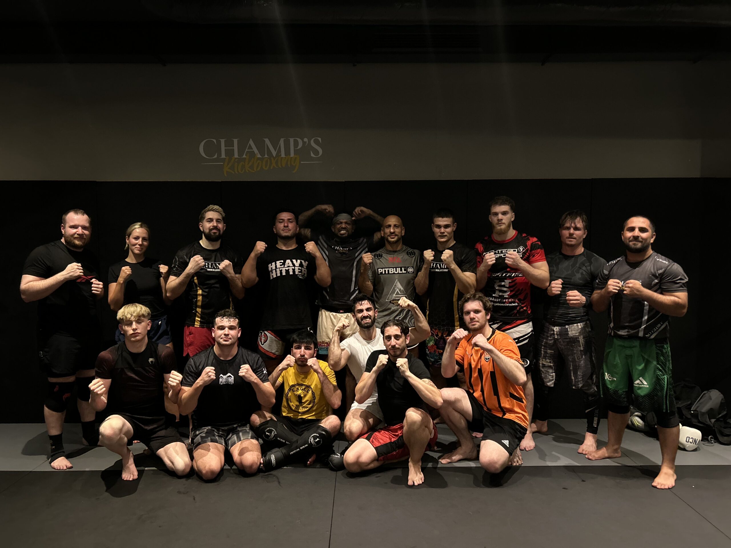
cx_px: 366
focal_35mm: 26
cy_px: 274
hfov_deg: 67.3
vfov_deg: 53.1
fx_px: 549
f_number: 1.5
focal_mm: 5.7
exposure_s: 1/50
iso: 500
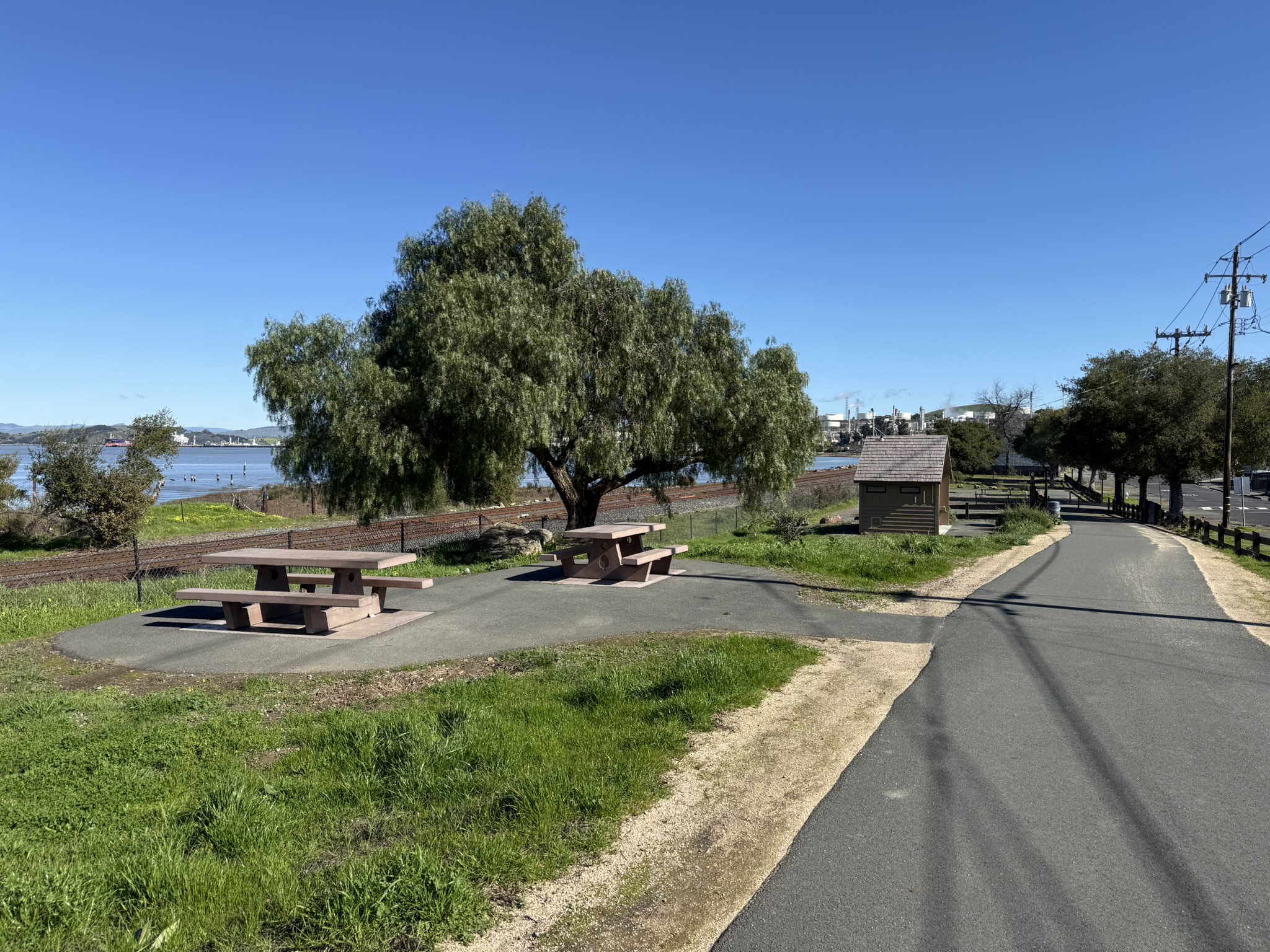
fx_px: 881
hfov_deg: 71.6
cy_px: 476
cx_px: 635
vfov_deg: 56.8
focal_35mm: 24
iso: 80
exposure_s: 1/4405
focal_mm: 6.76
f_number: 1.78
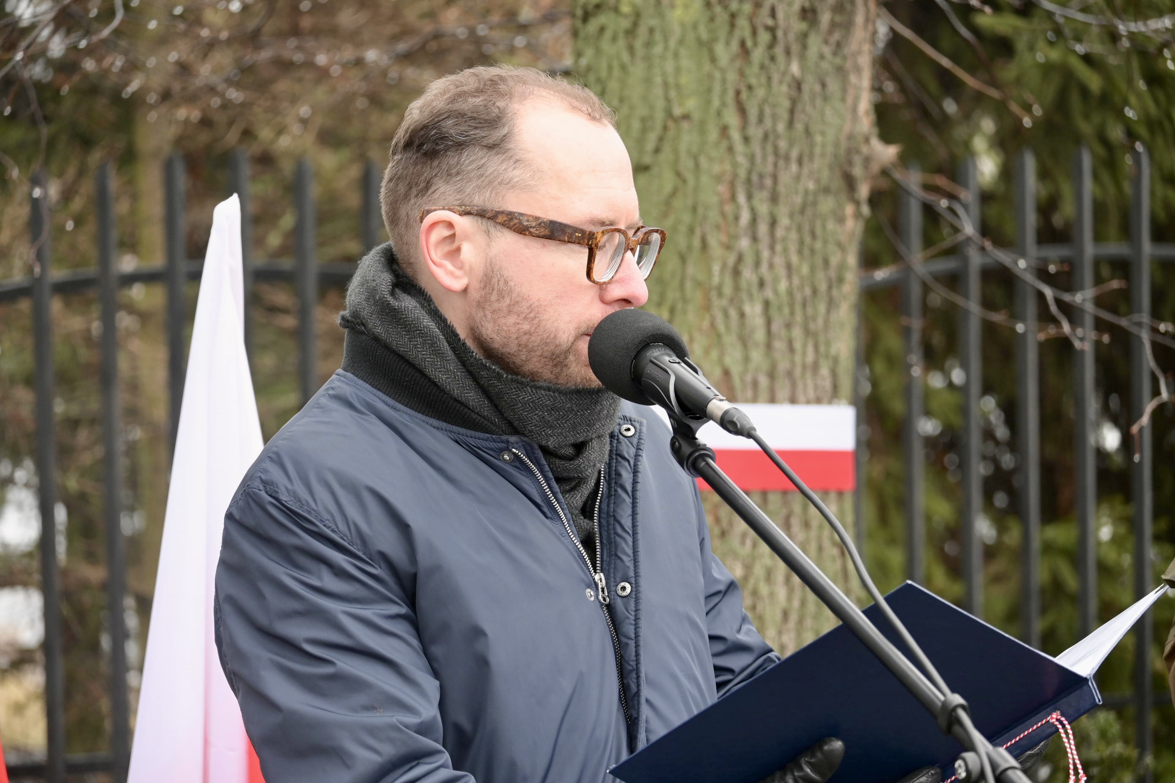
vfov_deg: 8.3
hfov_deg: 12.5
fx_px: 5385
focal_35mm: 165
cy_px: 392
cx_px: 588
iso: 400
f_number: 5
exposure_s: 1/160
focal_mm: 110
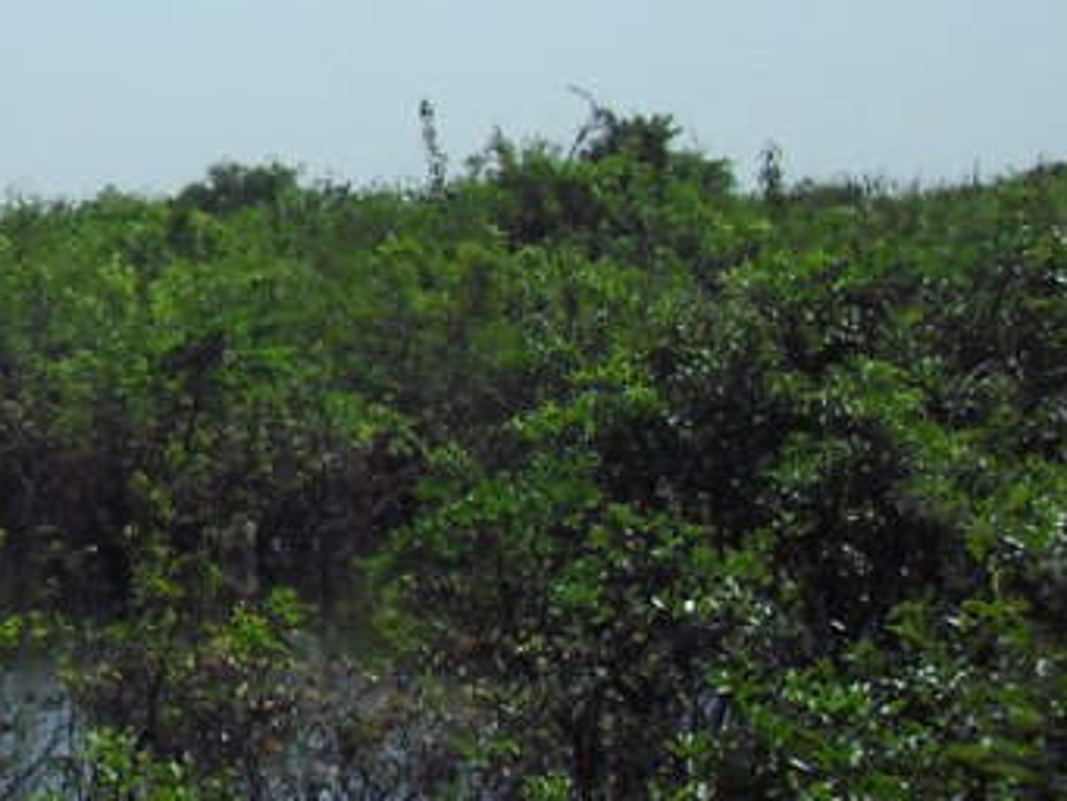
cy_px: 200
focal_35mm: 114
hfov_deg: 16.0
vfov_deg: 13.0
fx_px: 3515
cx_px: -454
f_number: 8
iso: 100
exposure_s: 1/500
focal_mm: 6.2
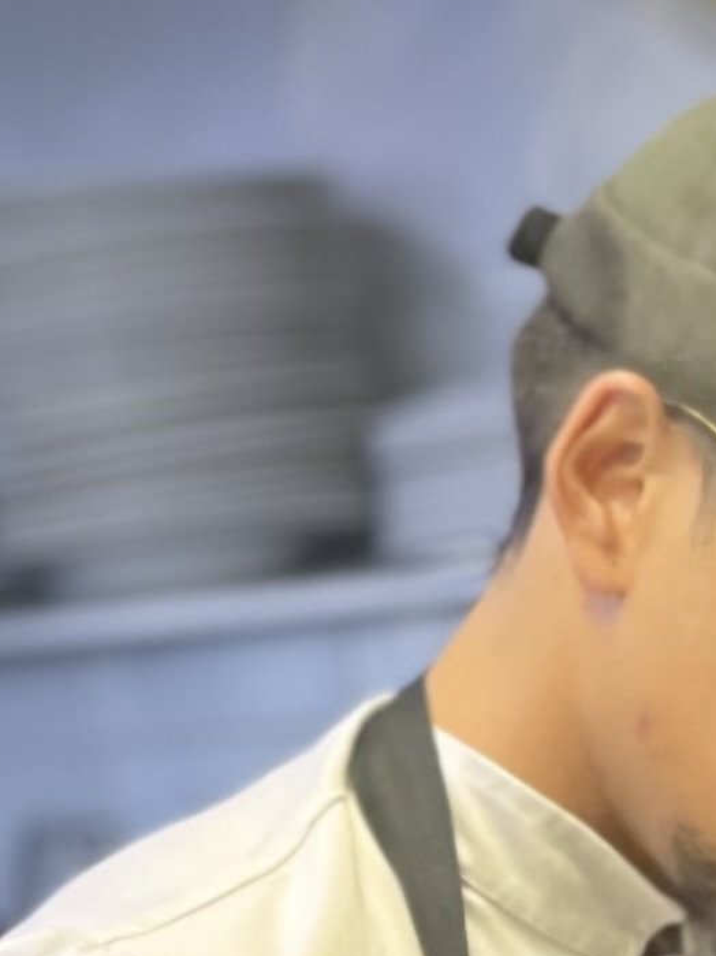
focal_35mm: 150
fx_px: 4138
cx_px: 273
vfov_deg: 12.8
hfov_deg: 9.9
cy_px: 1138
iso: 80
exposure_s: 1/100
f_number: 1.6
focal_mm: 4.2
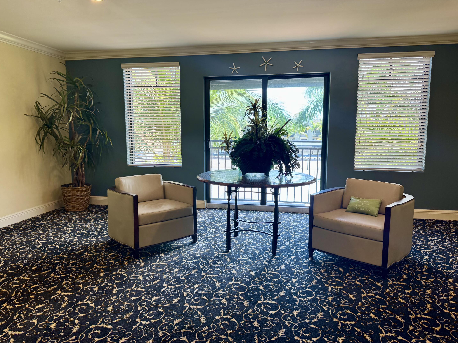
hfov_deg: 69.4
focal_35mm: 25
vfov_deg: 54.9
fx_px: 331
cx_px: 222
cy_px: 169
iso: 64
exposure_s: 1/120
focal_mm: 6.76
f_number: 1.78
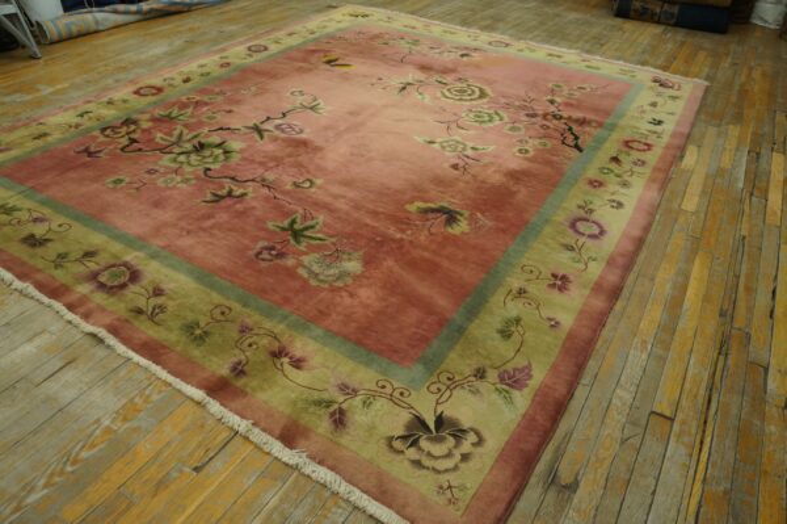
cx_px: 394
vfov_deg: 47.9
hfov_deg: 67.4
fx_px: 590
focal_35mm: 27
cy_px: 262
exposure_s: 1/60
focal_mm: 18
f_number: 4
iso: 640
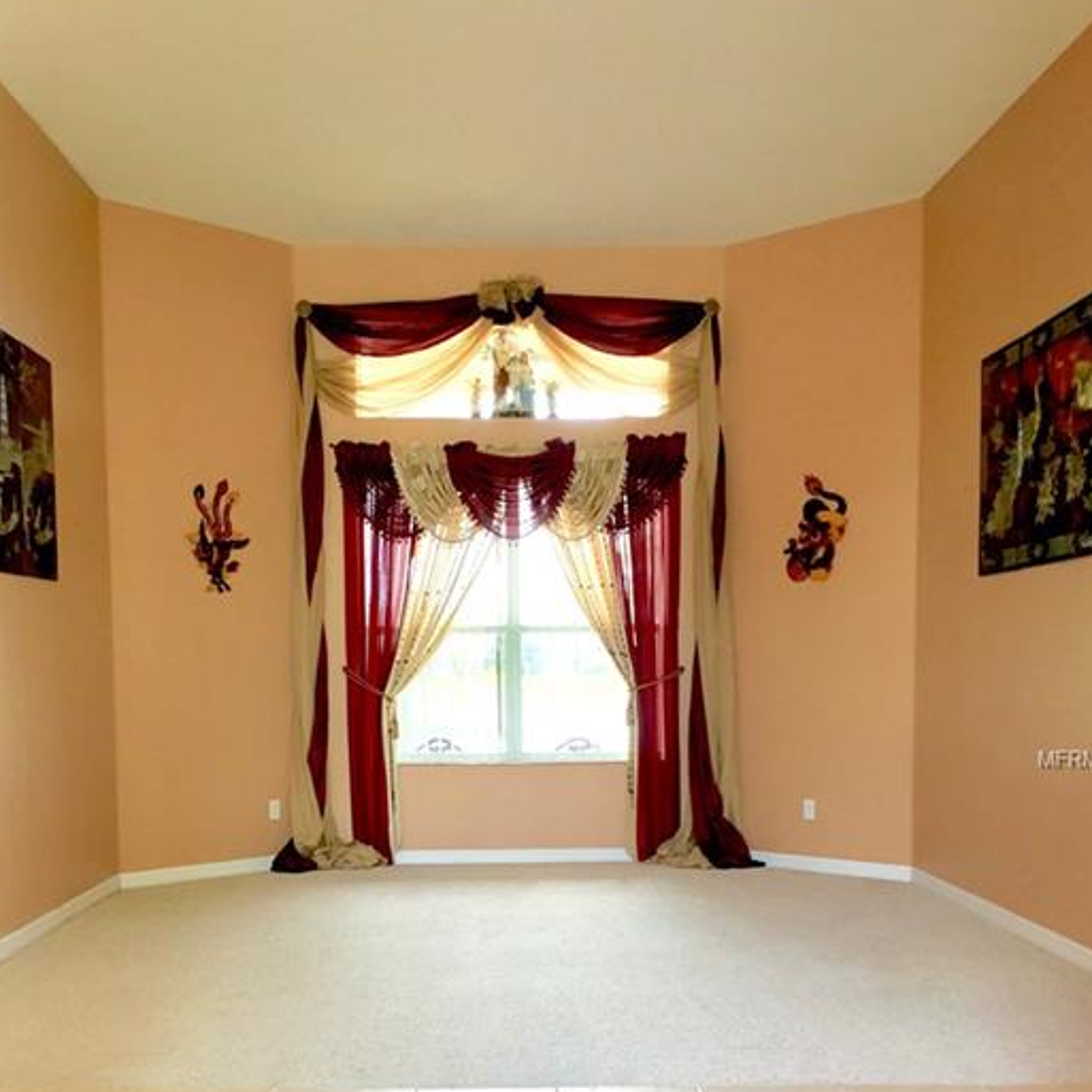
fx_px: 1463
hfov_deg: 40.9
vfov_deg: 40.2
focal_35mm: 41
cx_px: 522
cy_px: 760
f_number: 2.4
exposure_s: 1/30
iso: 50
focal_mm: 3.3
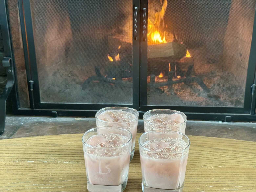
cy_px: 96
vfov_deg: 30.3
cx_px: 128
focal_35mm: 48
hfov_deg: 39.7
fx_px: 355
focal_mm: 6.76
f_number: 1.78
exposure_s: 1/49
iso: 250
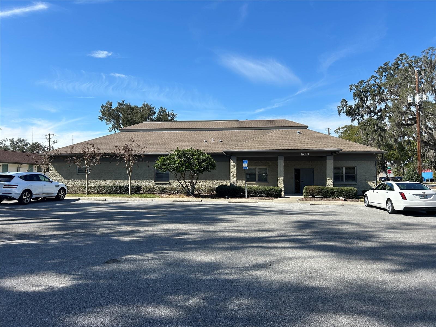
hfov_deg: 67.3
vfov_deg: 53.1
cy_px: 164
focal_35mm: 26
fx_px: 327
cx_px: 218
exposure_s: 1/3571
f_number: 1.5
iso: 50
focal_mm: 5.7
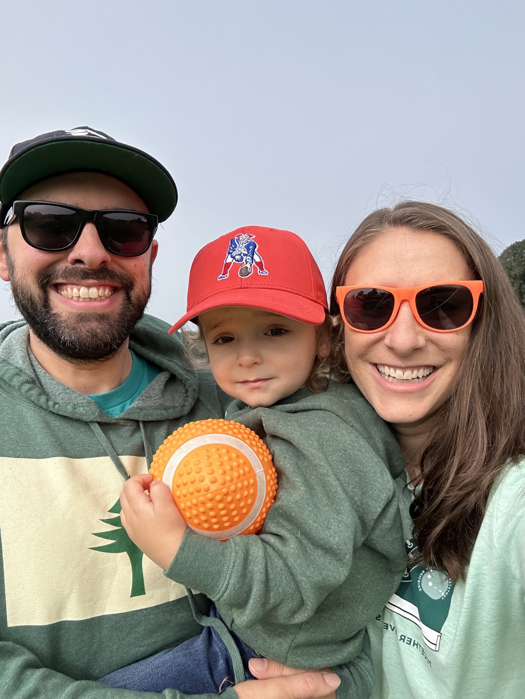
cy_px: 350
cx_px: 262
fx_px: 465
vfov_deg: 73.9
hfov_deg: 58.9
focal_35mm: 23
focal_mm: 2.69
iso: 25
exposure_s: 1/702
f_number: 1.9
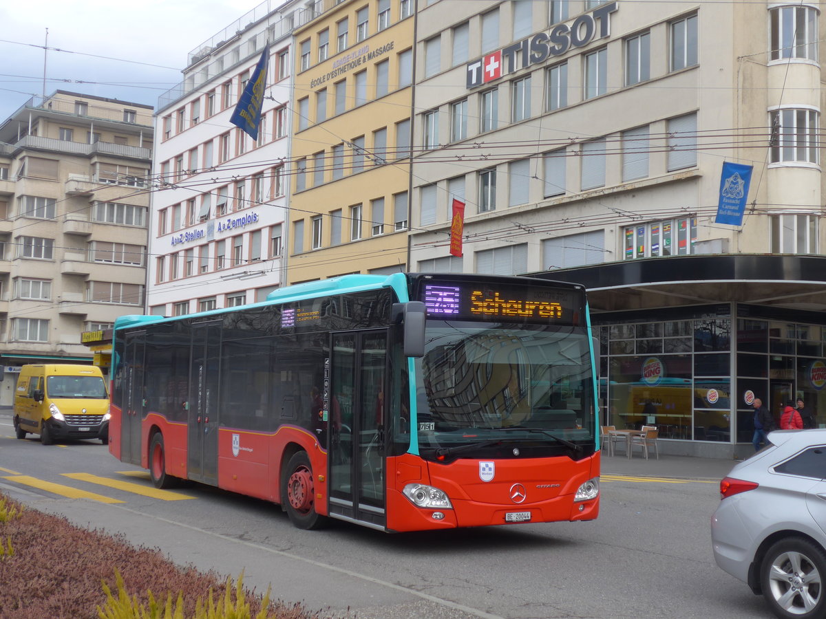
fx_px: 1098
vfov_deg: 31.5
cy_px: 310
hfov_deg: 41.2
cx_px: 413
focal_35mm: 46
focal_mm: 9.5
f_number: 3
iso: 80
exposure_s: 1/320
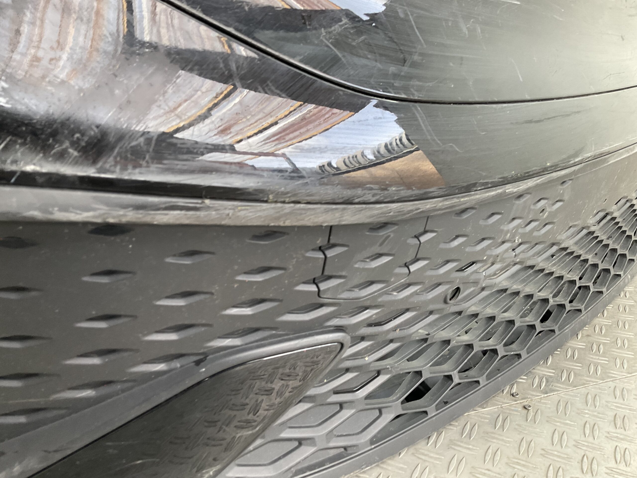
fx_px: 534
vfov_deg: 48.2
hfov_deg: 61.7
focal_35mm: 29
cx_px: 318
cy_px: 239
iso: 50
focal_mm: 3
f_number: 1.8
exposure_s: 1/60
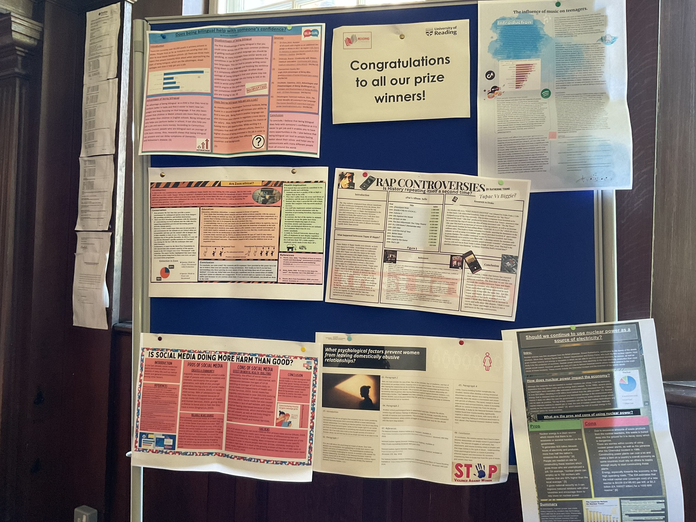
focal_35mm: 29
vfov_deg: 48.2
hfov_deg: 61.7
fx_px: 583
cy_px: 261
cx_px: 348
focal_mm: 3
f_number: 1.8
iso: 250
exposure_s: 1/60
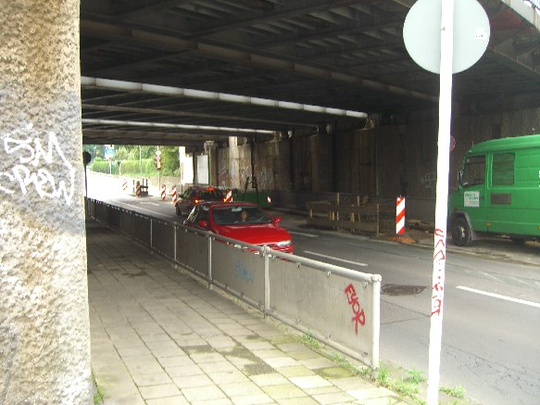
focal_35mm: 38
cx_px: 270
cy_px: 202
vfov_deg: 37.7
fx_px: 593
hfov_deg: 49.0
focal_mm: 7.9
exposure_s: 1/80
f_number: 2.8
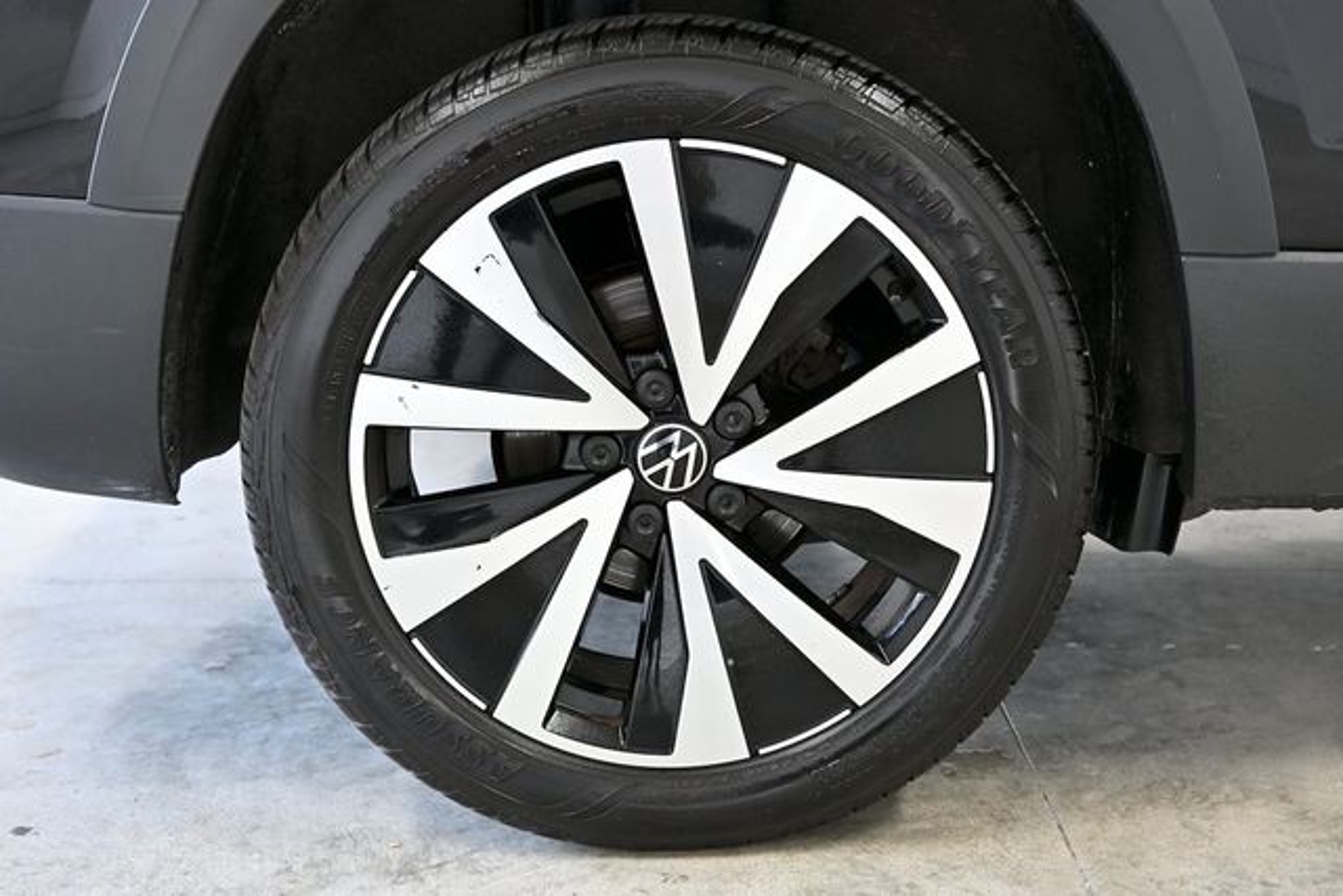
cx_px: 672
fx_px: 1828
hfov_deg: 40.3
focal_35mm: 49
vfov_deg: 27.5
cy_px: 448
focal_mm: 49
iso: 2000
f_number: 5
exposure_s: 1/320
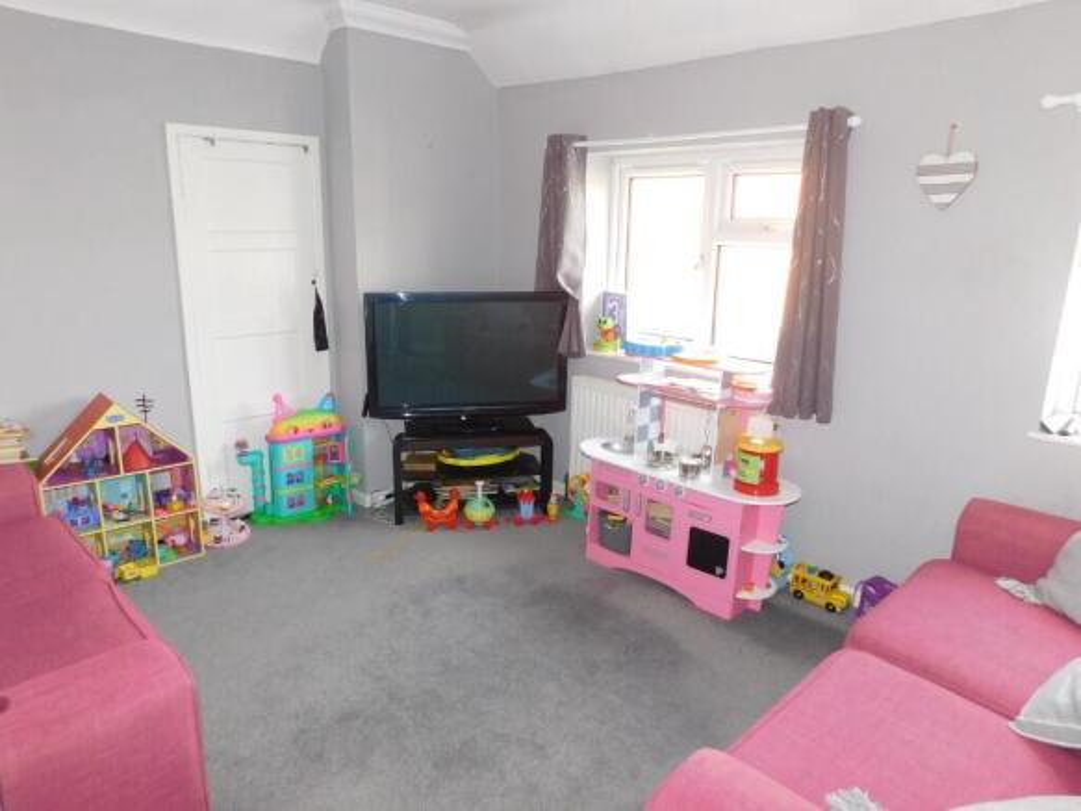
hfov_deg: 73.9
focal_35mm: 23
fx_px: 718
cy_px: 406
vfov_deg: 58.9
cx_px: 540
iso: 200
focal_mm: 4
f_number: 3
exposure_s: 1/30
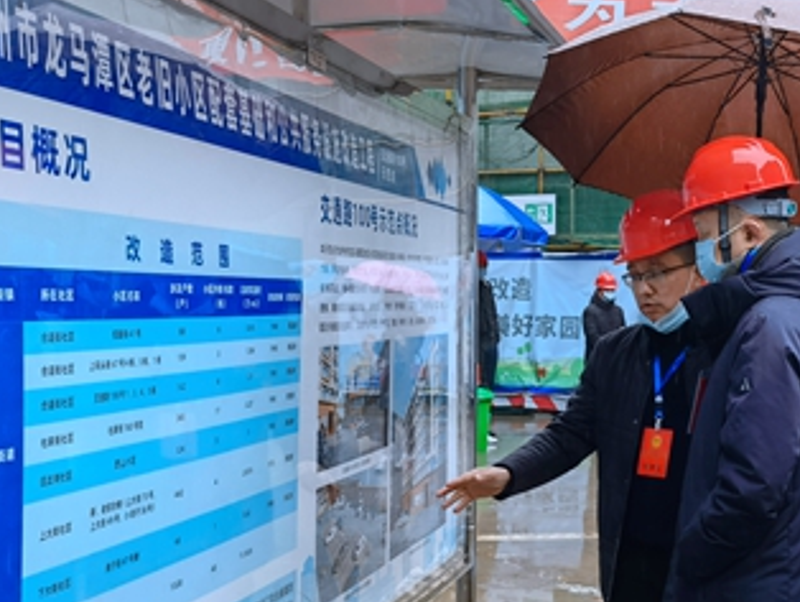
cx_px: 629
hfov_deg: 34.0
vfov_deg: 26.5
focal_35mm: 55
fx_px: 1272
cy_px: 383
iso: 125
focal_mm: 6.67
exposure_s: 1/100
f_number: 1.9
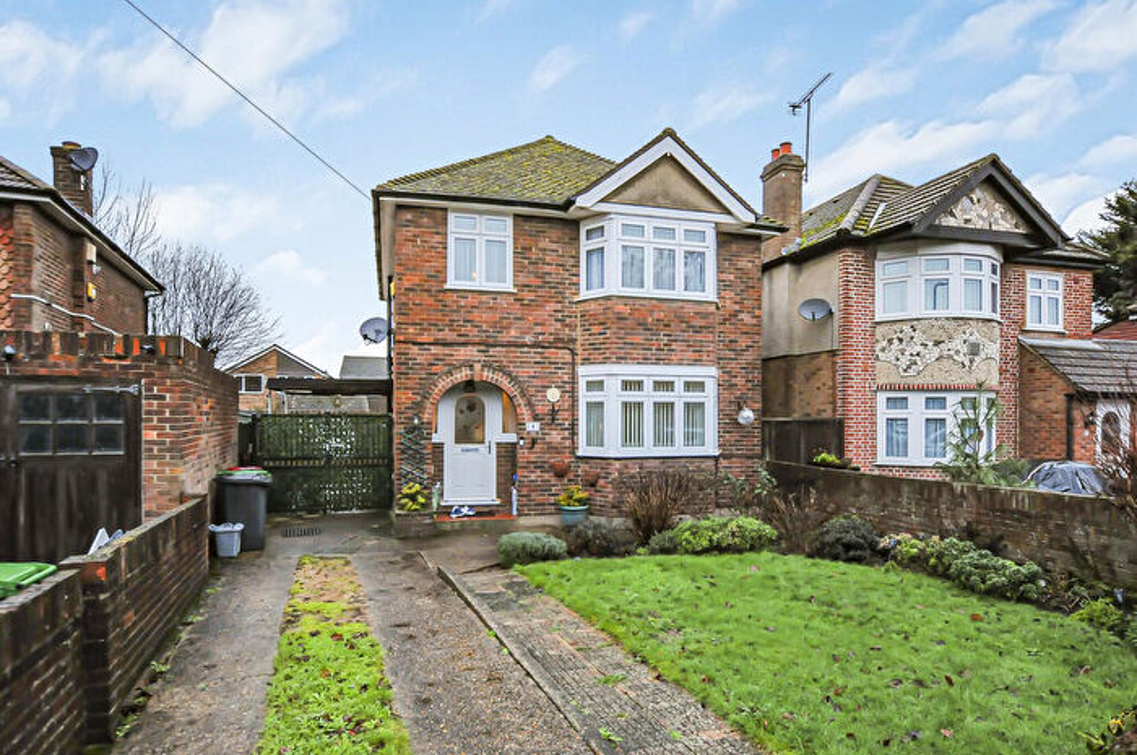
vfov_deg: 63.1
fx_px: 615
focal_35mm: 20
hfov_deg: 85.5
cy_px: 378
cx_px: 568
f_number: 5.6
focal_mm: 13
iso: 900
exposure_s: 1/200
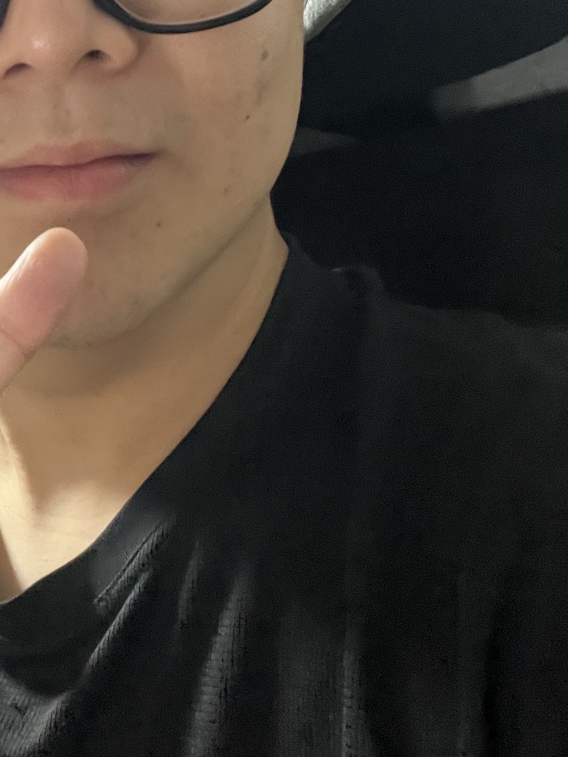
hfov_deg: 24.8
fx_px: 1247
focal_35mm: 57
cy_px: 233
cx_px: 41
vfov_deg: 33.4
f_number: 2.2
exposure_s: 1/24
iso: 800
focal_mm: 2.71
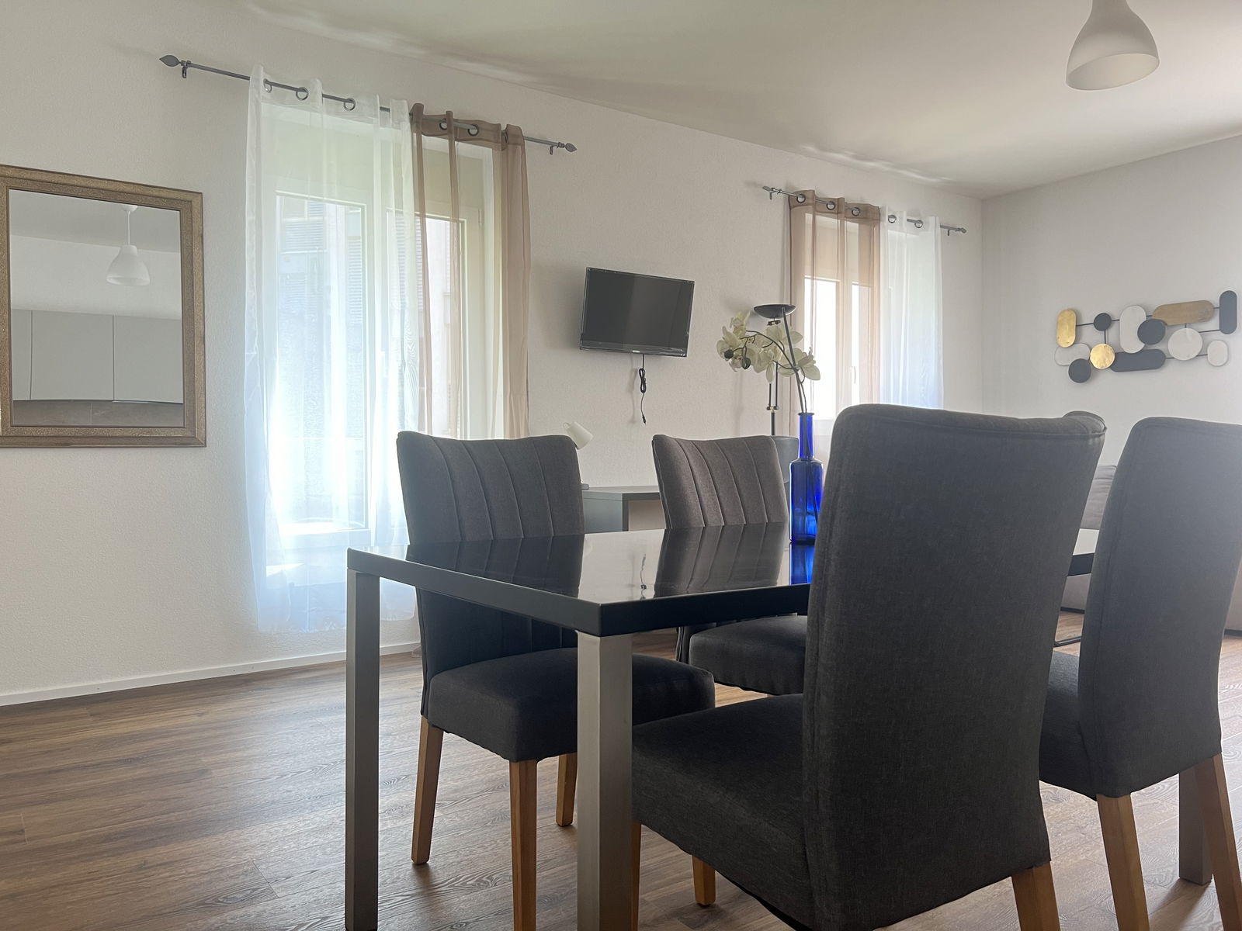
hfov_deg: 67.3
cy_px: 466
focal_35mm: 26
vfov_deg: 53.1
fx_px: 933
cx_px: 621
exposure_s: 1/60
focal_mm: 5.7
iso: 125
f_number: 1.5
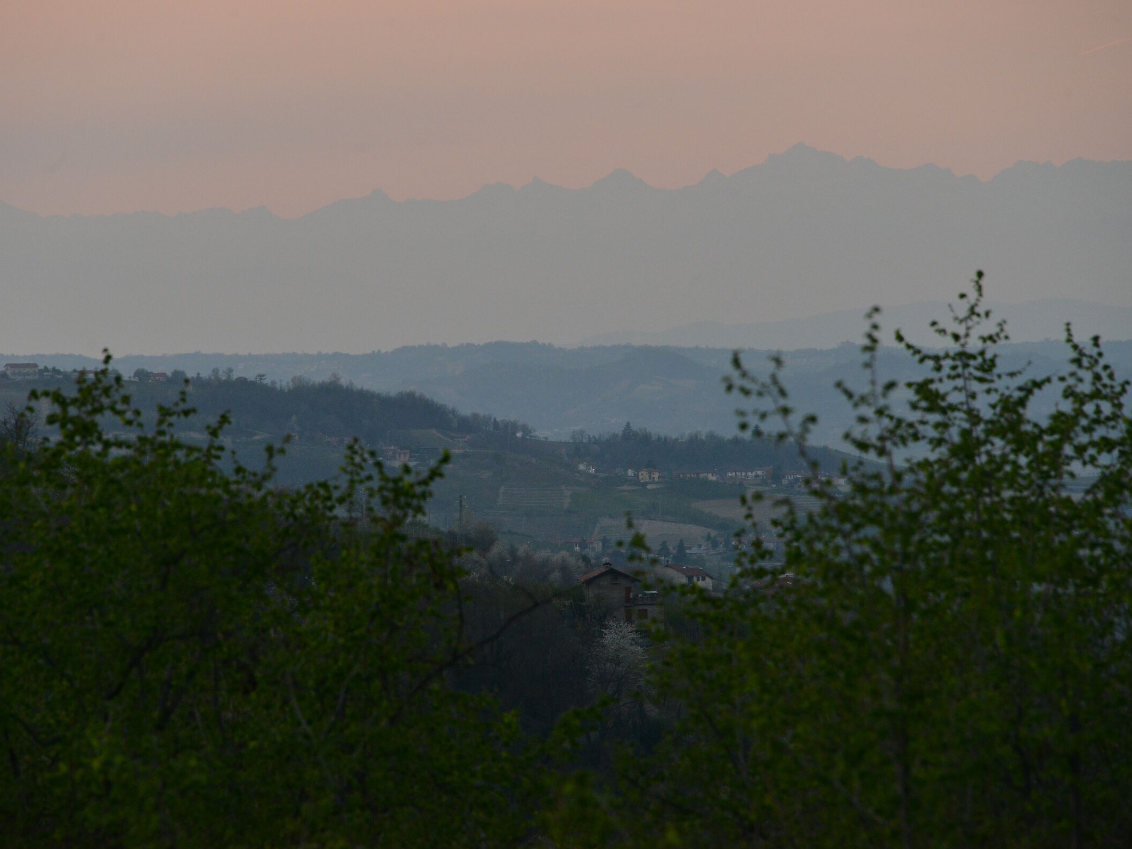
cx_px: 547
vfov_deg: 6.5
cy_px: 426
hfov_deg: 8.7
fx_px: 7456
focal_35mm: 228
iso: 1250
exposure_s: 1/250
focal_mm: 210
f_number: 8
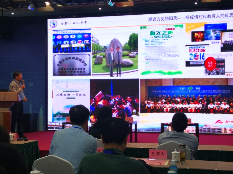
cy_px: 87
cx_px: 116
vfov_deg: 27.0
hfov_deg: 35.5
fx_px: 363
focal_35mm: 54
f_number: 4
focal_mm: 3.95
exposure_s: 1/100
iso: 80
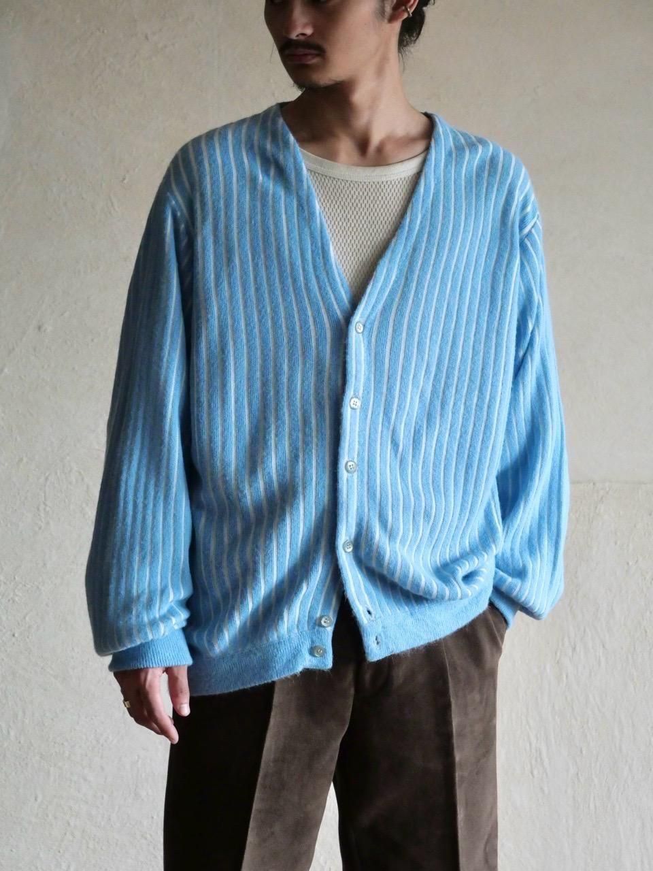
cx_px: 326
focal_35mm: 92
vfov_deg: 21.3
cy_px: 436
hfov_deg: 16.1
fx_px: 2314
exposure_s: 1/100
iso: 3200
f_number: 3.9
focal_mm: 46
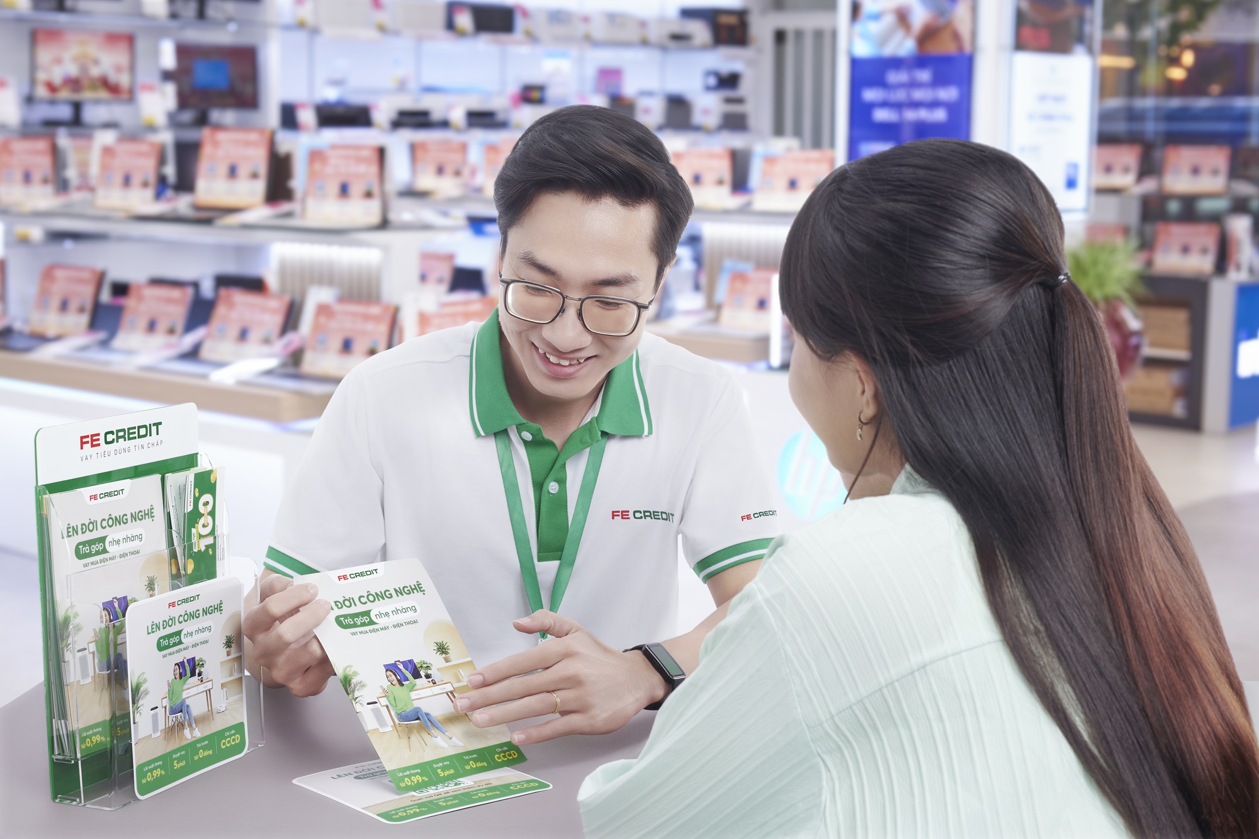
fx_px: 2028
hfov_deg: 34.5
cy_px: 420
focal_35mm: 58
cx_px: 630
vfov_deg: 23.4
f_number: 11
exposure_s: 1/160
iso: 200
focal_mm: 58
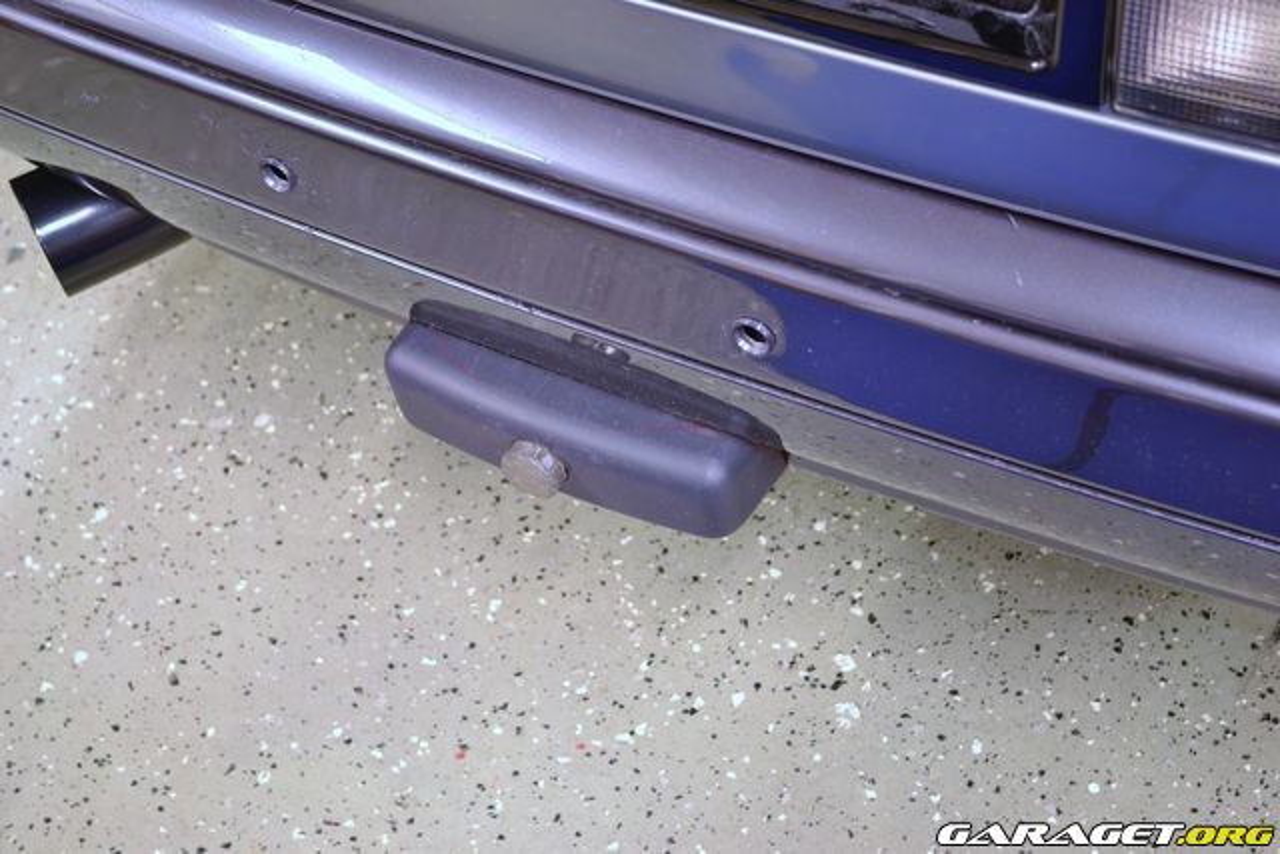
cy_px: 427
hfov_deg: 33.4
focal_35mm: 60
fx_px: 2134
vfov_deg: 22.6
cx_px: 640
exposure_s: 1
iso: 100
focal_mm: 40
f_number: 5.3
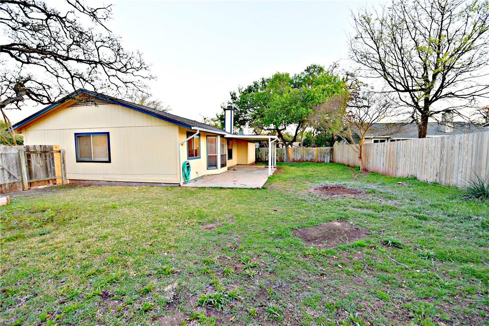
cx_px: 244
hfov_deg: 104.2
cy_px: 163
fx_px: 190
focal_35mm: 14
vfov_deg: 81.2
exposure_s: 1/80
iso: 400
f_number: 4.5
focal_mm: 14
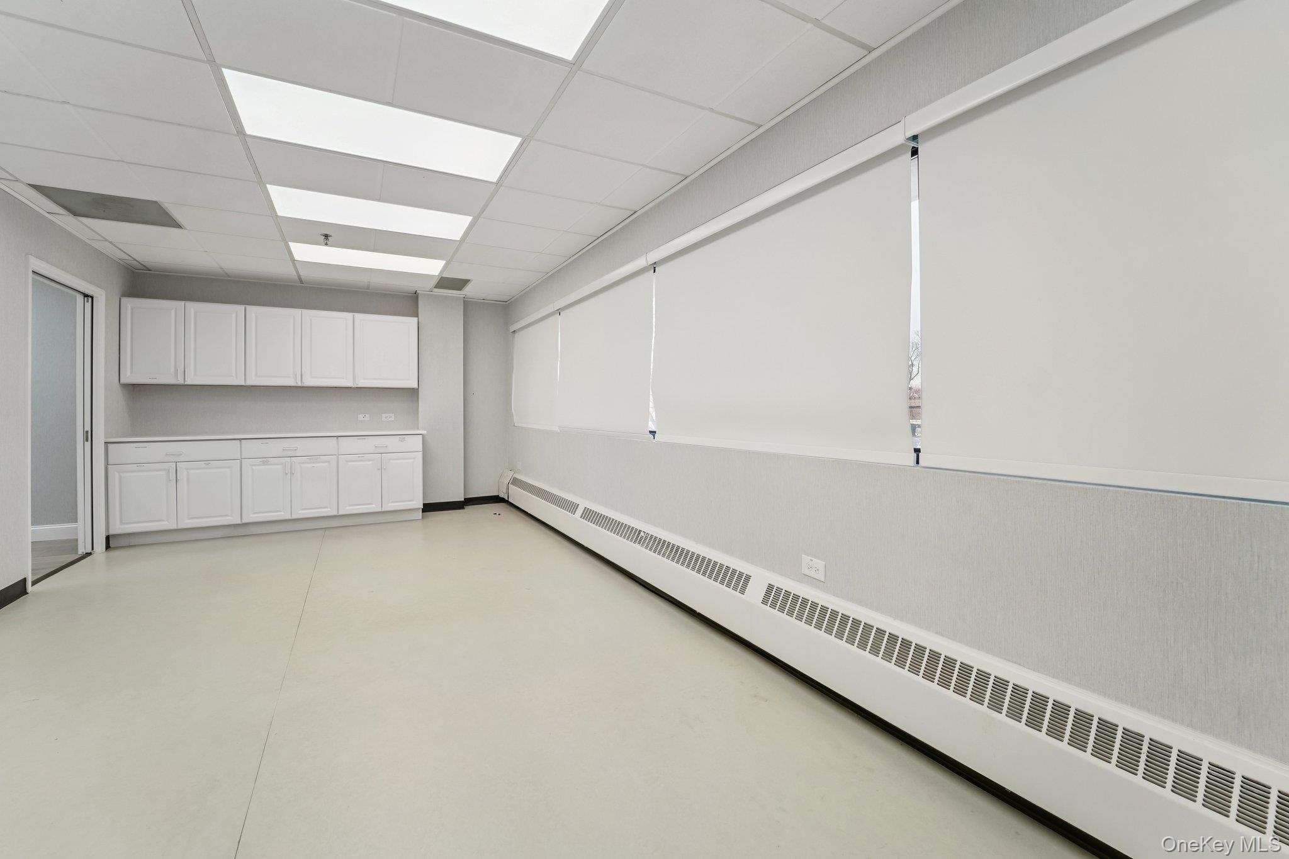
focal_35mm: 14
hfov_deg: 104.3
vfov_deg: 81.2
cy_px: 430
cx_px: 644
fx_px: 501
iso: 400
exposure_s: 1/125
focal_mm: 14
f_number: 8
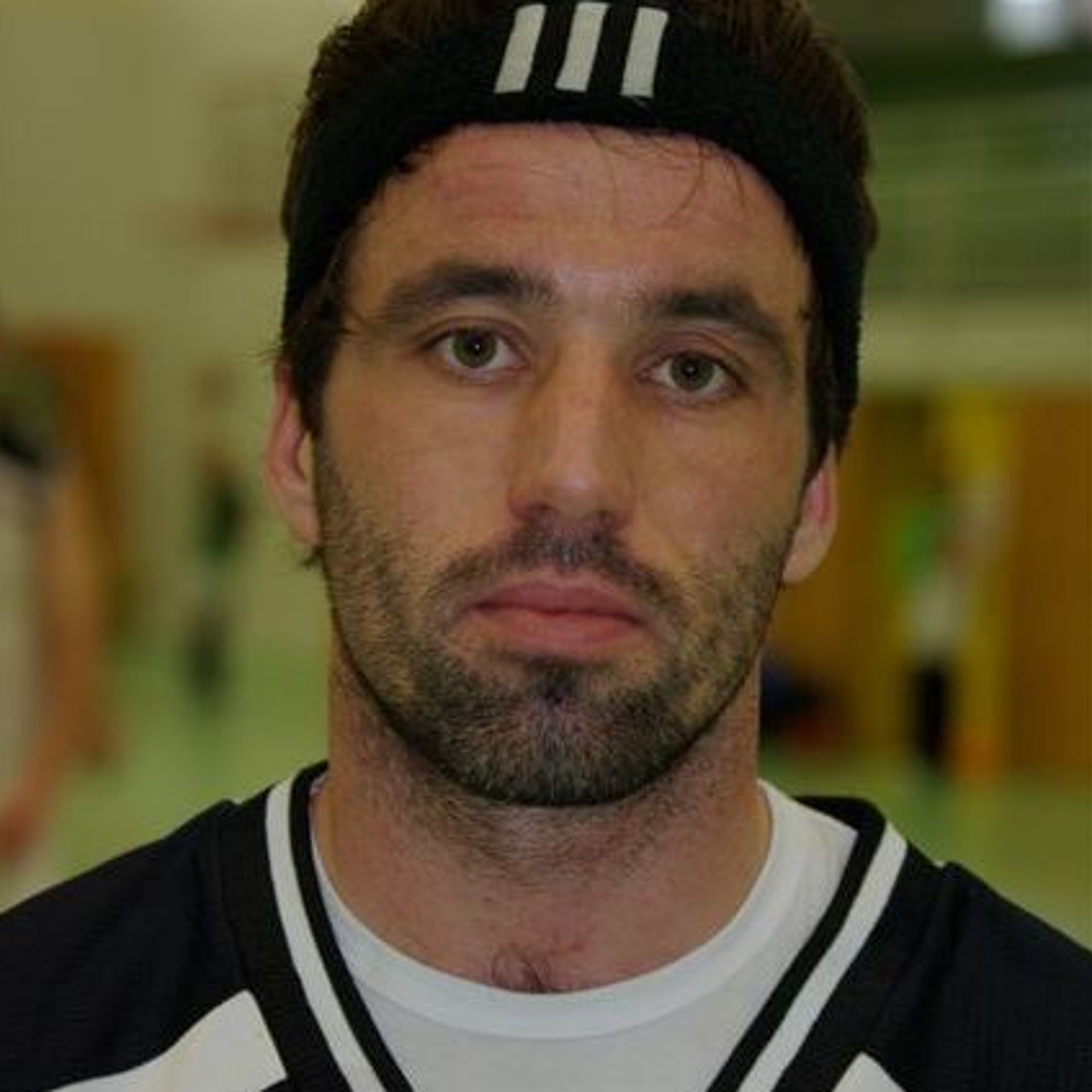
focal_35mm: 141
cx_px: 546
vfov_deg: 12.4
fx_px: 5020
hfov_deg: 12.4
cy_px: 613
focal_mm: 73
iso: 400
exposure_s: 1/30
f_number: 4.5
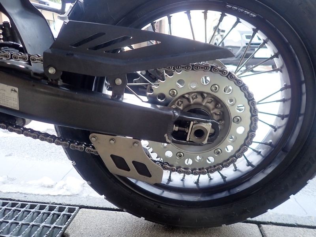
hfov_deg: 69.4
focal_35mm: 25
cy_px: 118
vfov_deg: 54.9
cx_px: 158
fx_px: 228
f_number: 2
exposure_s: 1/40
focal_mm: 4.5
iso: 200
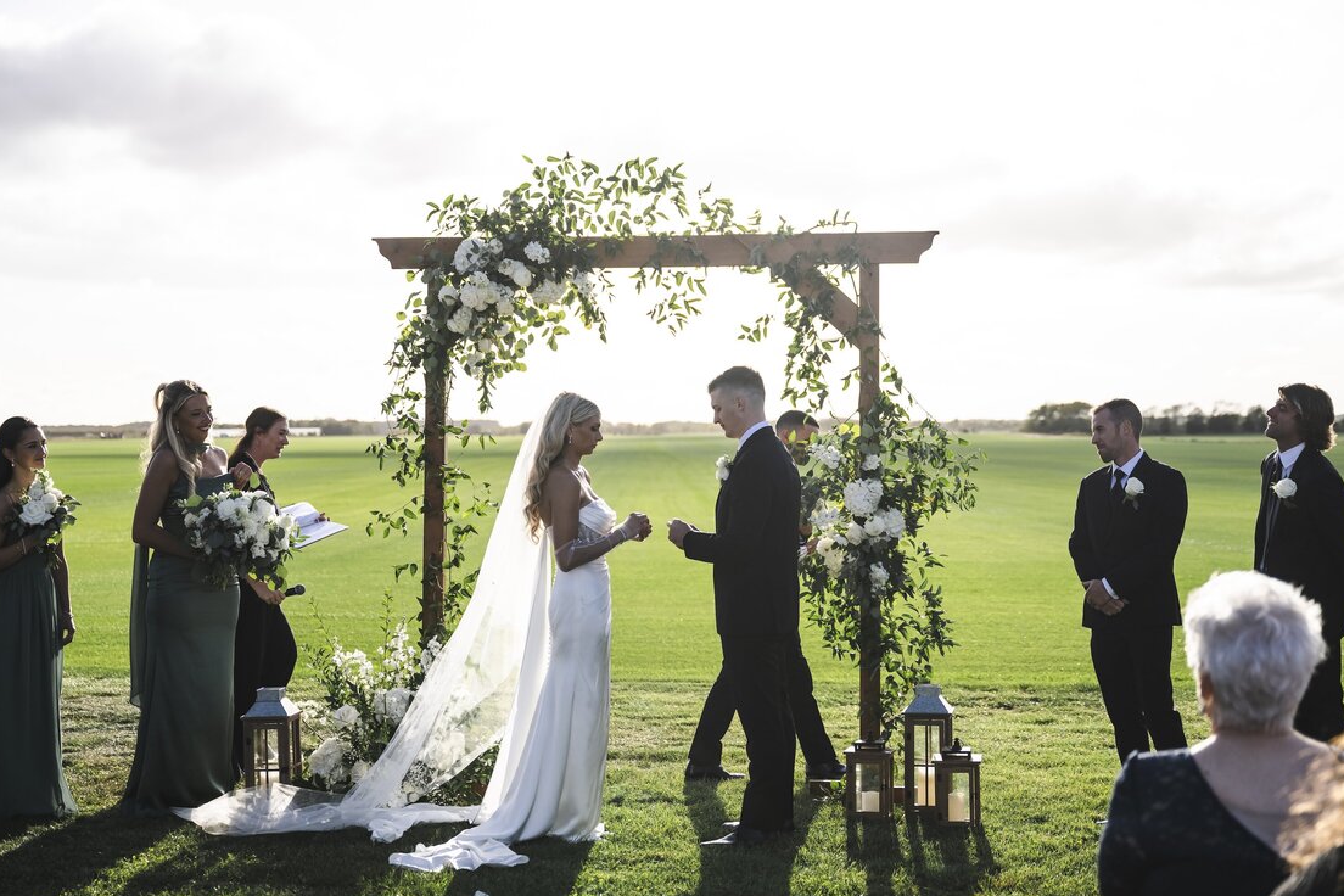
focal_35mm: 50
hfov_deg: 39.6
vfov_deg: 27.0
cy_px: 438
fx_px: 1867
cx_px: 705
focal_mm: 46
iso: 250
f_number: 2.8
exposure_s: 1/4000
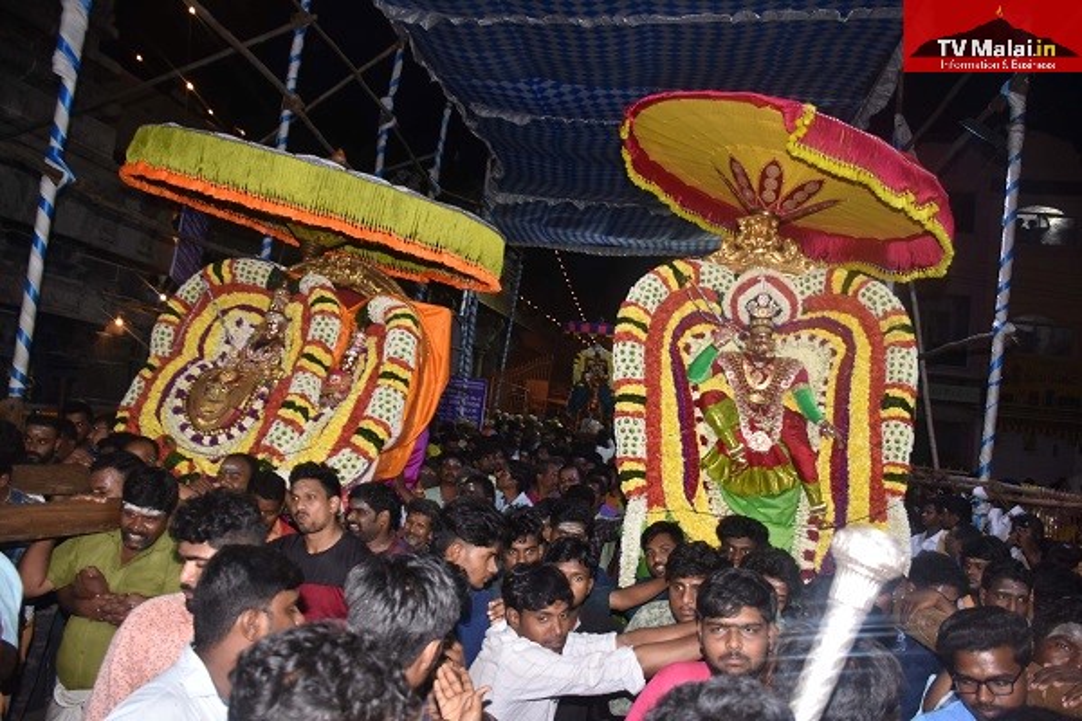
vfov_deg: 47.9
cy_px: 360
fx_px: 811
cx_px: 541
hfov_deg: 67.4
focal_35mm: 27
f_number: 4.5
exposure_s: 1/100
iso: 500
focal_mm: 18
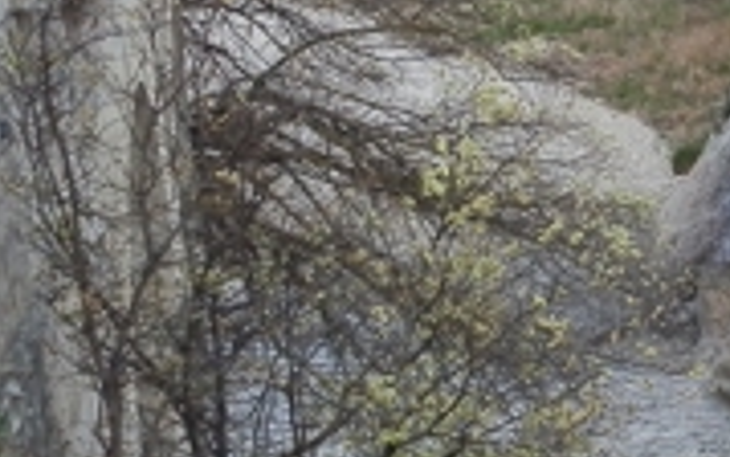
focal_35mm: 175
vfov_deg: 7.5
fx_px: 3483
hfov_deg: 11.6
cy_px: 192
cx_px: 1011
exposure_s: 1/250
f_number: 3.3
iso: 64
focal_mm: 6.78
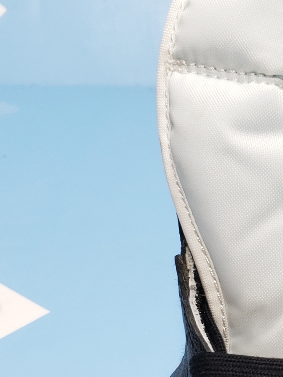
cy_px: 359
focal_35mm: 101
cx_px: 422
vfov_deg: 19.0
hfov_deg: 13.8
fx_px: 1101
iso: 64
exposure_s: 1/100
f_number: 1.5
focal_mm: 4.3
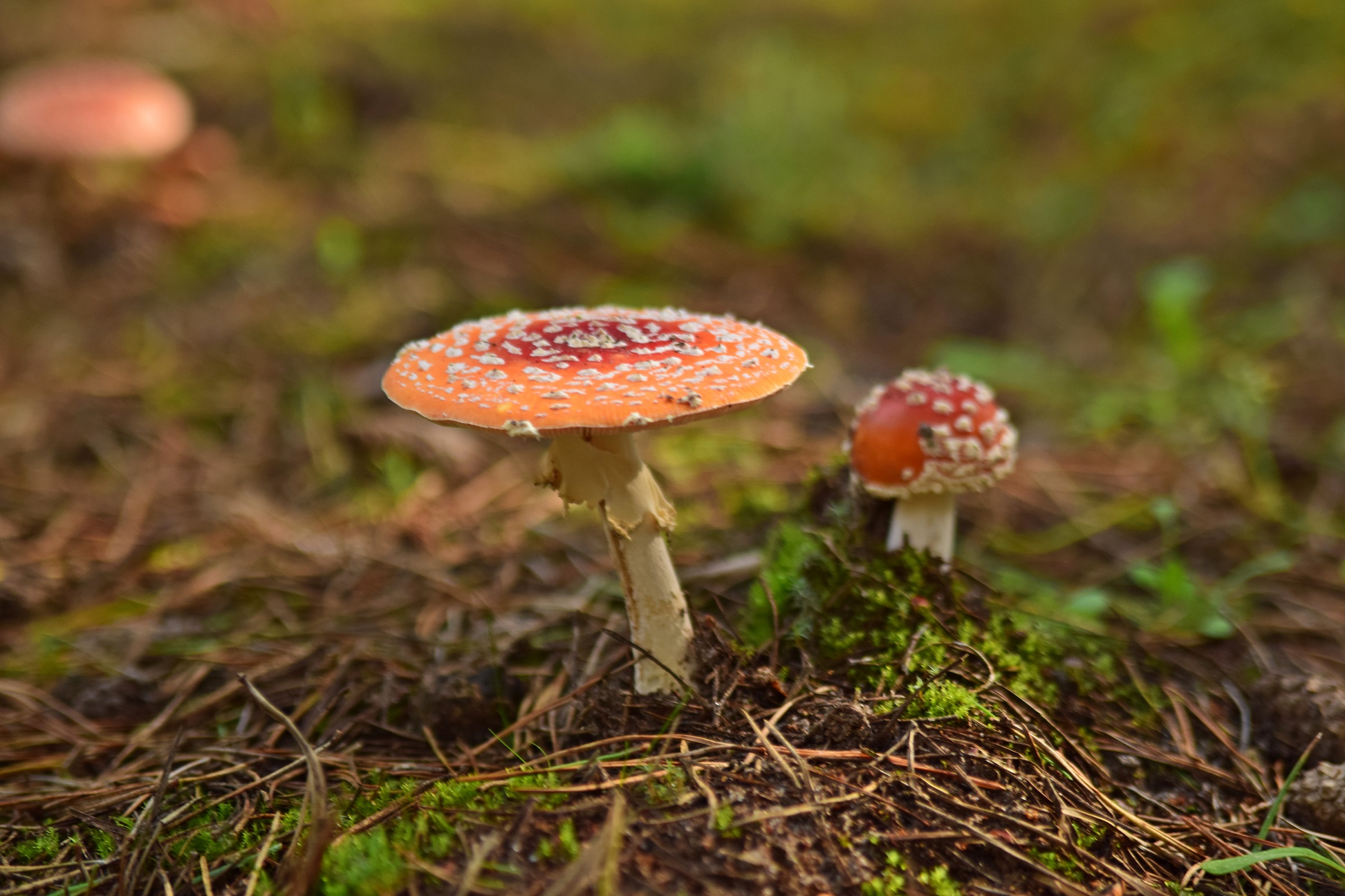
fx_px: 4203
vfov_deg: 12.2
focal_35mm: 112
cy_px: 448
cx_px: 672
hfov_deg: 18.2
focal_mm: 75
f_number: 2.8
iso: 400
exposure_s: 1/100
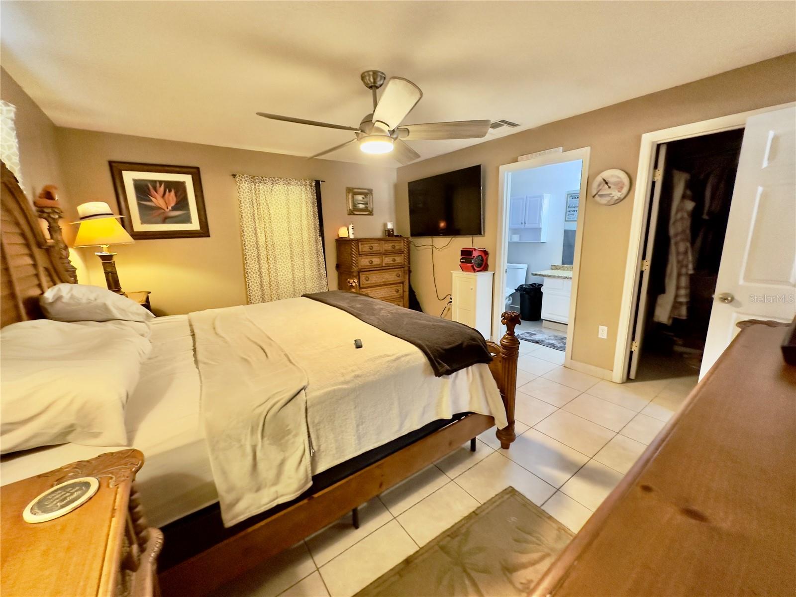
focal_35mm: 14
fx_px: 322
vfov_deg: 85.7
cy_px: 298
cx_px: 398
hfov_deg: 102.1
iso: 640
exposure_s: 1/60
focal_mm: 2.22
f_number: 2.2
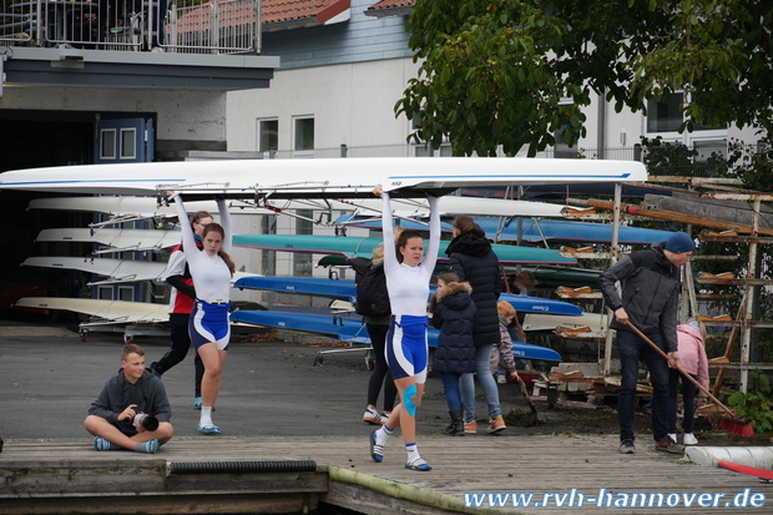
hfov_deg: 12.7
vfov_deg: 8.5
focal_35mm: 162
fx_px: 3477
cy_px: 258
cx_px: 386
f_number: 5.6
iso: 100
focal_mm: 108
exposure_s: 1/200
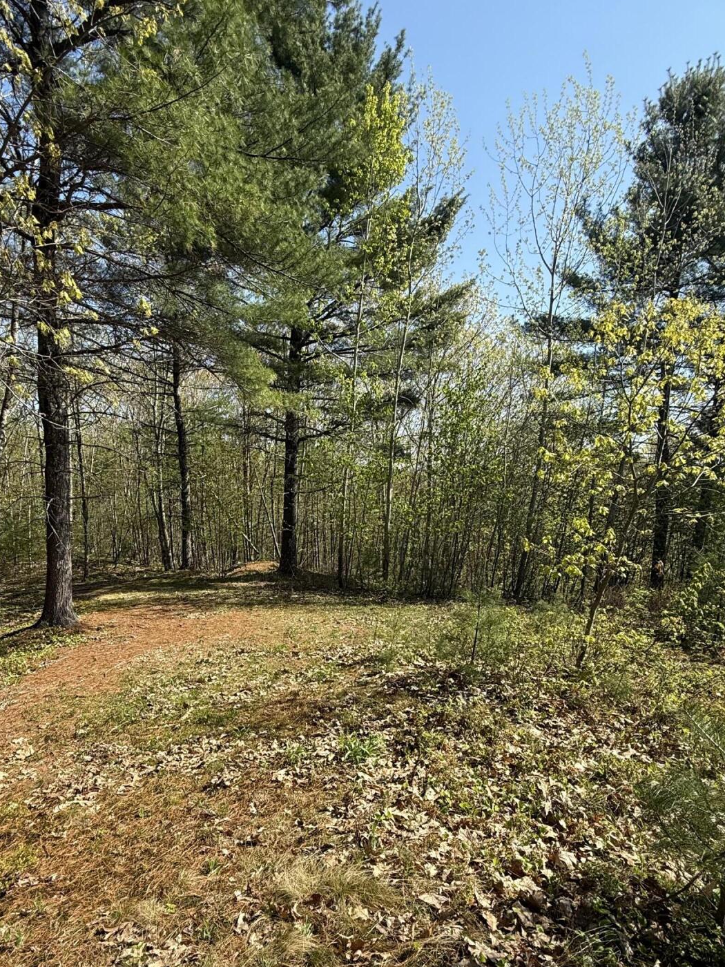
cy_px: 591
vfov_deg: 80.5
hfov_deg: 65.6
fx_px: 559
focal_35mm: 20
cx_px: 304
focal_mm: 2.22
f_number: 2.2
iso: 50
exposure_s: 1/1050
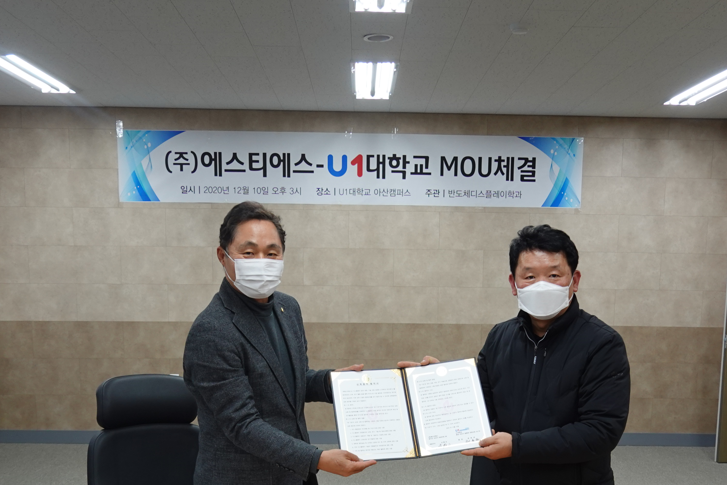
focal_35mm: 44
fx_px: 888
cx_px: 396
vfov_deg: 29.6
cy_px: 409
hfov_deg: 44.5
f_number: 2.8
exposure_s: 1/30
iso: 160
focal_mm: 9
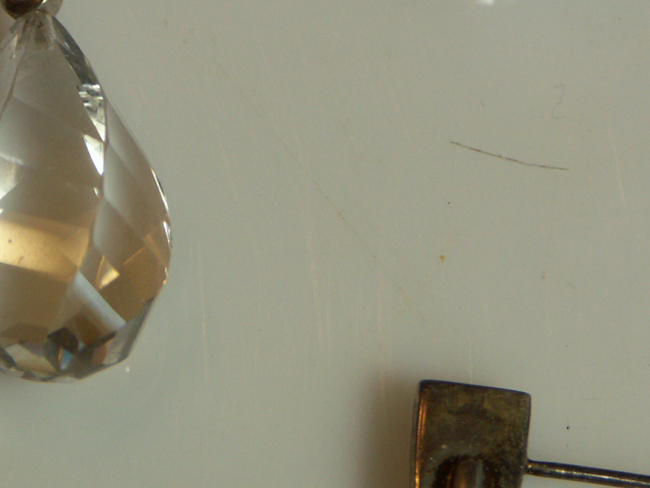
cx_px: 190
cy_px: 100
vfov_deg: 4.3
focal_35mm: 348
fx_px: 6537
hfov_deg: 5.7
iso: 100
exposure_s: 1/80
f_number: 4.5
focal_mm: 50.8
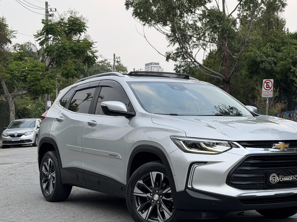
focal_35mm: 66
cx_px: 188
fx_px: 566
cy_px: 124
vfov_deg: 22.2
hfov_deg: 29.3
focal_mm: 6.76
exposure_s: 1/855
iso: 64
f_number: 1.78
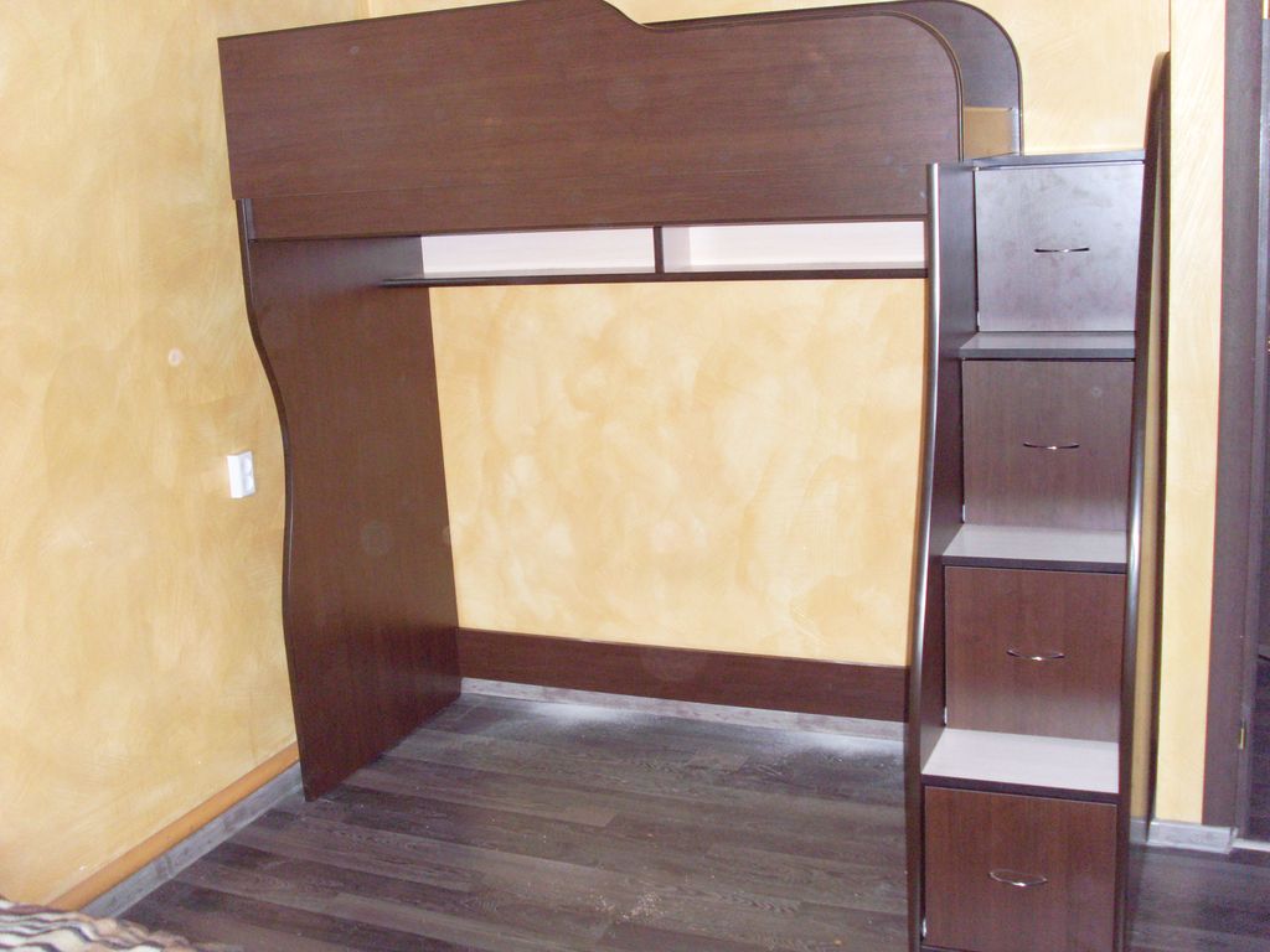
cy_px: 476
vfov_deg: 37.7
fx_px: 1394
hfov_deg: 49.0
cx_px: 635
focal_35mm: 38
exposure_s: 1/45
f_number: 3
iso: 240
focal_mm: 6.3
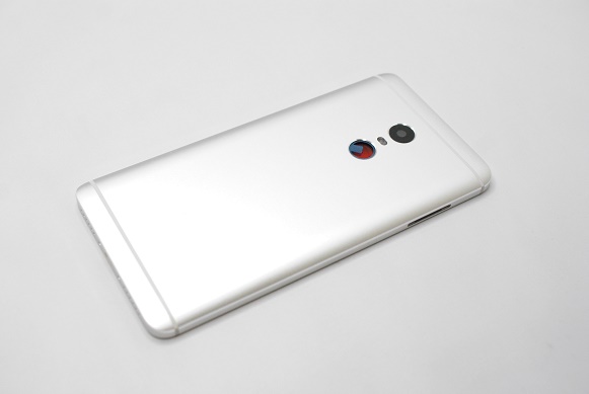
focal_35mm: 45
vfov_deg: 29.9
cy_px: 197
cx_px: 294
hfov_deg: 43.6
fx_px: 737
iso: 1600
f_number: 5
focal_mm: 30
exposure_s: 1/320
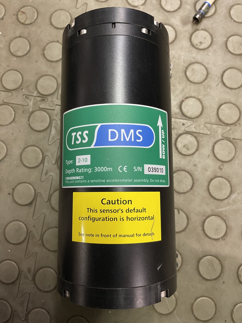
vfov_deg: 67.3
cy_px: 162
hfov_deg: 53.1
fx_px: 242
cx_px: 121
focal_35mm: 26
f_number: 1.6
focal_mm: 5.1
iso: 400
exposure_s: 1/50
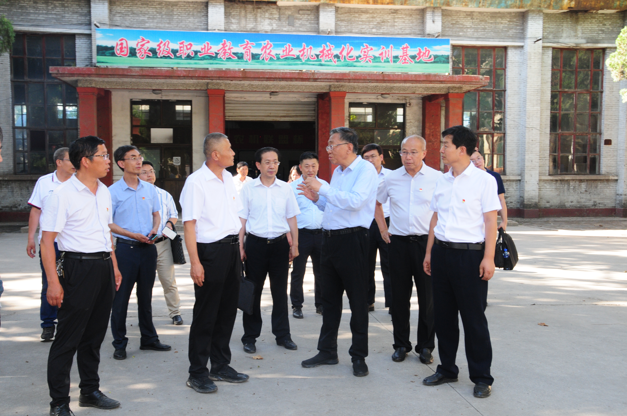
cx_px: 314
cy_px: 208
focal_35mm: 39
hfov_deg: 49.6
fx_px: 678
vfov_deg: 34.1
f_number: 9
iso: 560
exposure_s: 1/60
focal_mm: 26
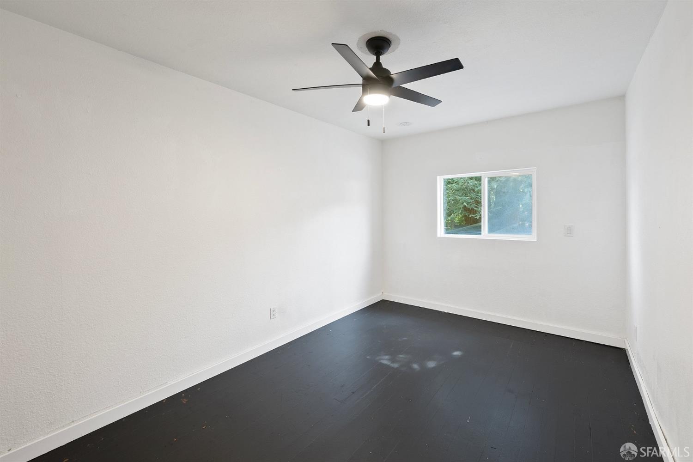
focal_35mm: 14
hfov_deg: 104.3
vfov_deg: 81.2
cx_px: 346
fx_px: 269
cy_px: 231
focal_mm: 14
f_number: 8
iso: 640
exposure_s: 1/2
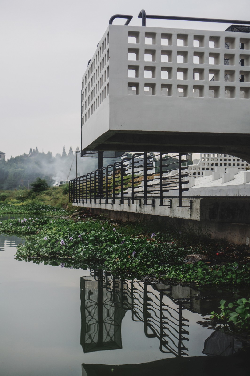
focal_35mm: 52
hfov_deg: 25.7
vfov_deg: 37.9
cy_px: 188
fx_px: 548
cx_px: 125
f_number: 2.8
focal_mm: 35
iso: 100
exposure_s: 1/125
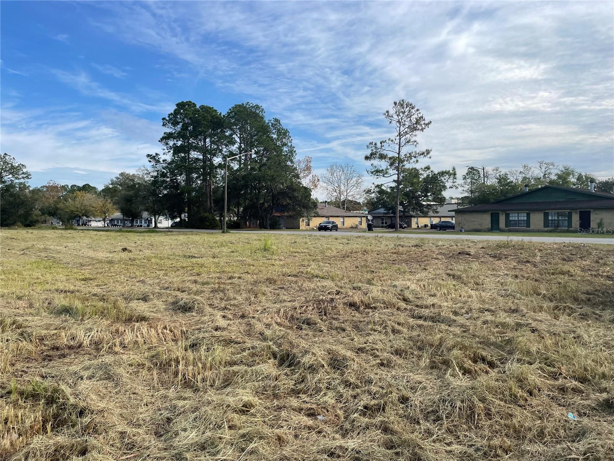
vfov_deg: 53.1
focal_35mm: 26
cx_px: 307
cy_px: 230
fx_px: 461
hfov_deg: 67.3
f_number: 1.6
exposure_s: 1/2398
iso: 32
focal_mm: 4.2
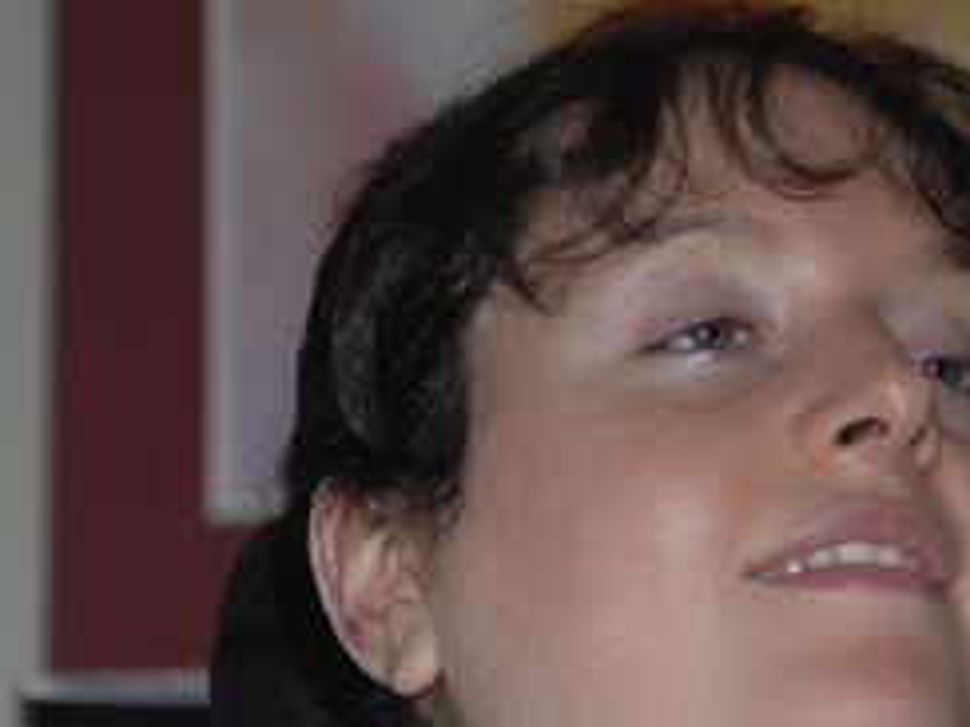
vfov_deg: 3.7
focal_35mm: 397
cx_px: 751
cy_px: 431
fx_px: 11132
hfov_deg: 5.0
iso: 200
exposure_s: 1/200
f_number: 5.3
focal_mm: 105
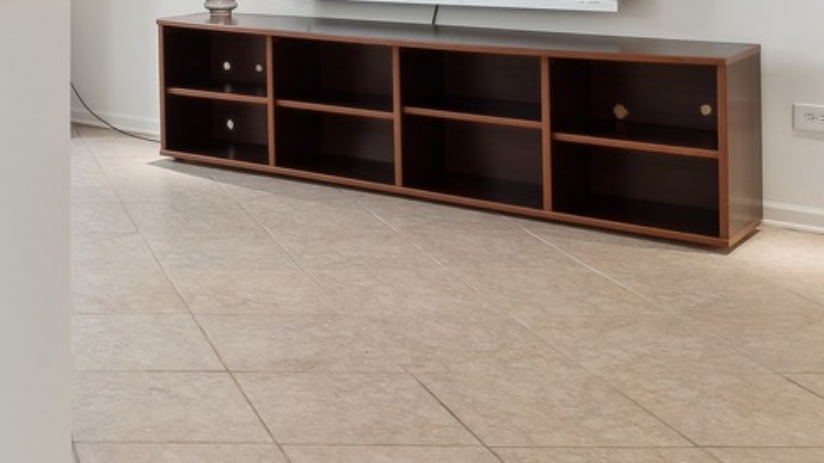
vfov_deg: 20.2
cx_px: -145
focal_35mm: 56
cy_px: -83
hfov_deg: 31.6
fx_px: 1223
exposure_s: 1/8
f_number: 9
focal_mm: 16
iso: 200
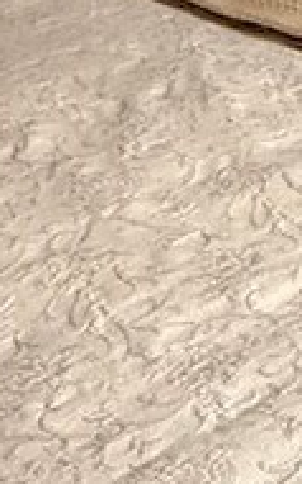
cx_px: 535
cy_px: -66
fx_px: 1478
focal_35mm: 112
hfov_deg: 10.9
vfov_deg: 17.9
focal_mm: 2.22
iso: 640
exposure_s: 1/60
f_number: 2.2
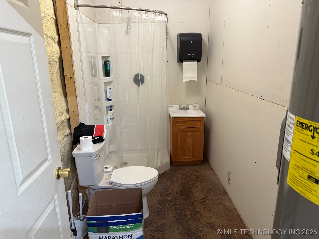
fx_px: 221
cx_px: 160
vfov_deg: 56.8
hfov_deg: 71.6
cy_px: 120
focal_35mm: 24
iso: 250
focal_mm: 6.76
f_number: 1.78
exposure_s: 1/60
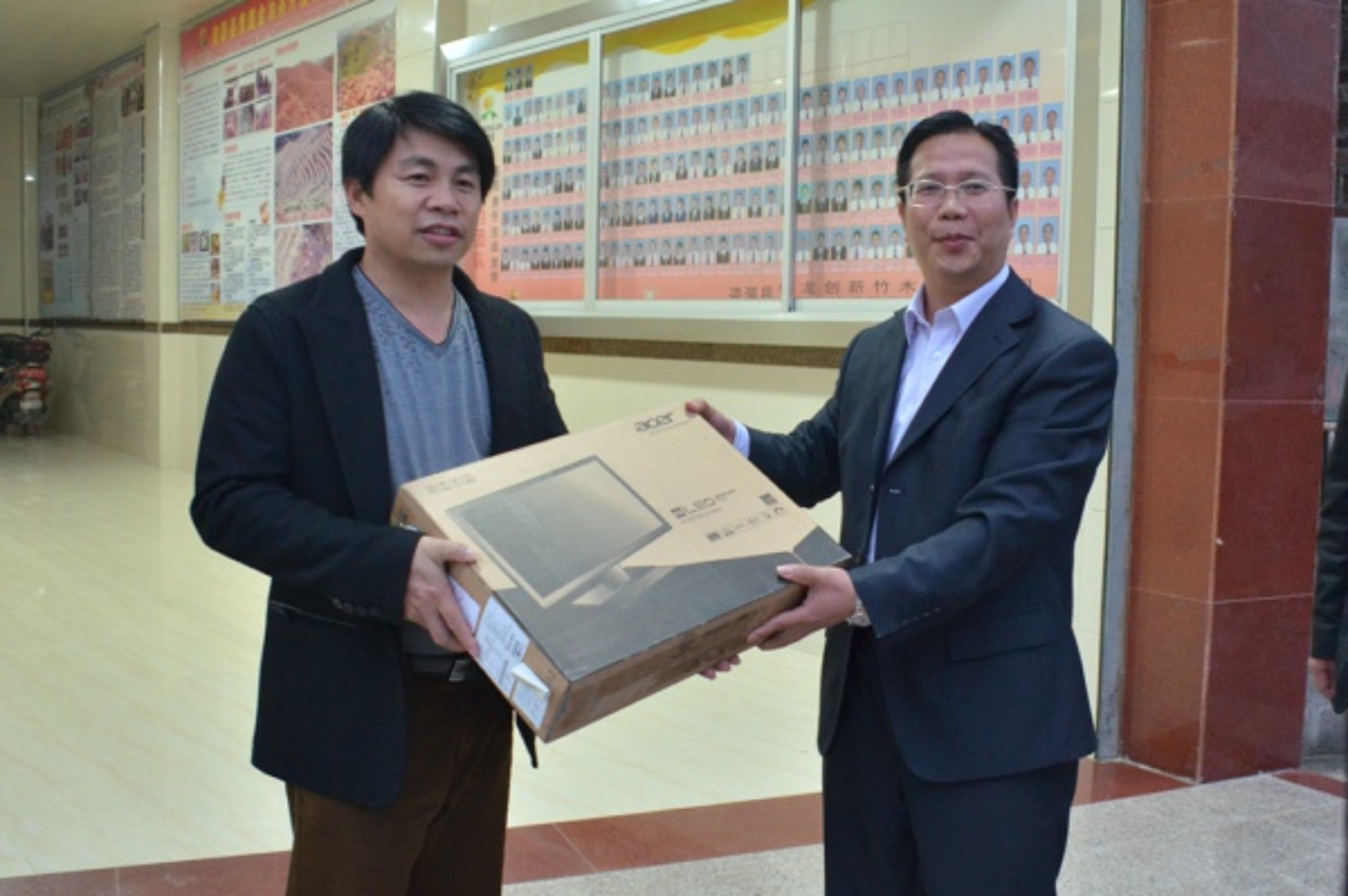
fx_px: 1010
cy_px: 448
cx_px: 674
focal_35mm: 27
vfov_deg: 47.9
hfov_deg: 67.4
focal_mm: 18
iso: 1250
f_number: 3.5
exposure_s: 1/30
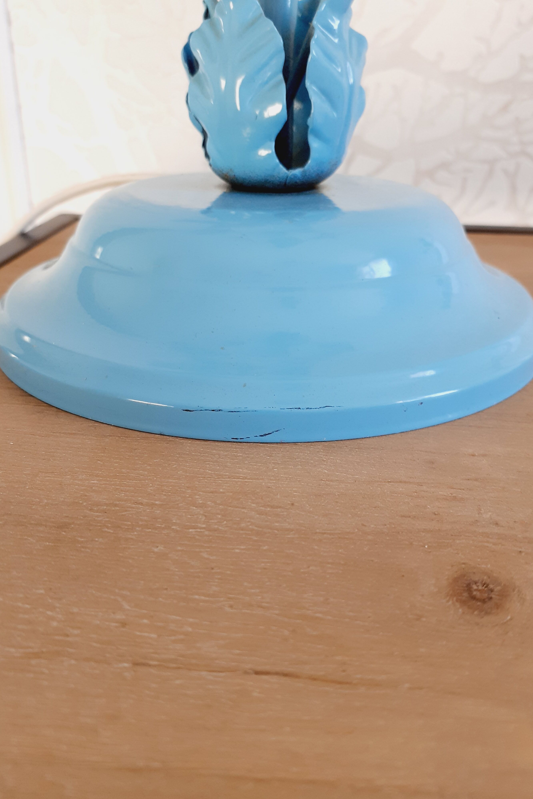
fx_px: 644
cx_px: 271
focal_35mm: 29
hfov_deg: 45.0
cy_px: 396
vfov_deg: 63.7
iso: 40
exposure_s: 1/120
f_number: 1.9
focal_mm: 3.6
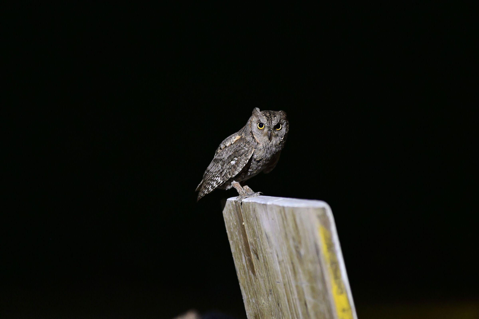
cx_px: 240
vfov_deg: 6.9
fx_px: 2659
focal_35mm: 200
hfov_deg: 10.3
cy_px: 160
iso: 12800
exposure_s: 1/50
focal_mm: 200
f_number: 4
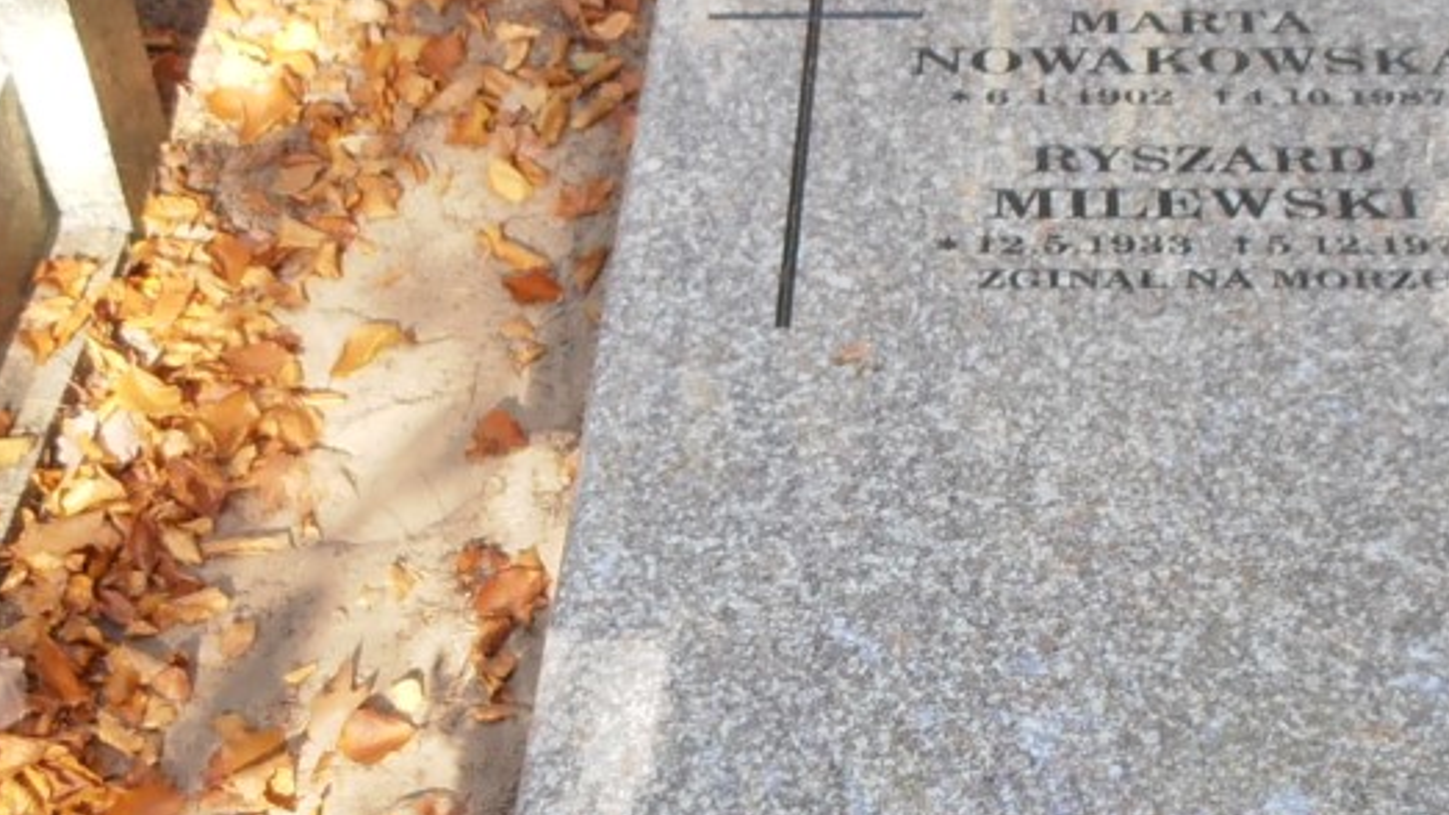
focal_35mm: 72
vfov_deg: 16.7
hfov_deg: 29.2
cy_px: 577
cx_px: 931
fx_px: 2766
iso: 80
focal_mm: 4.2
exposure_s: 1/80
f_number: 3
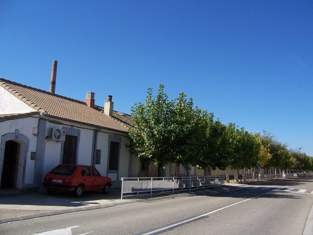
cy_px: 118
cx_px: 156
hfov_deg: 55.4
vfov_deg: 42.9
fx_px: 298
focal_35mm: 33
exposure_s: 1/750
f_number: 4
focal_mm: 5.5
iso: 80
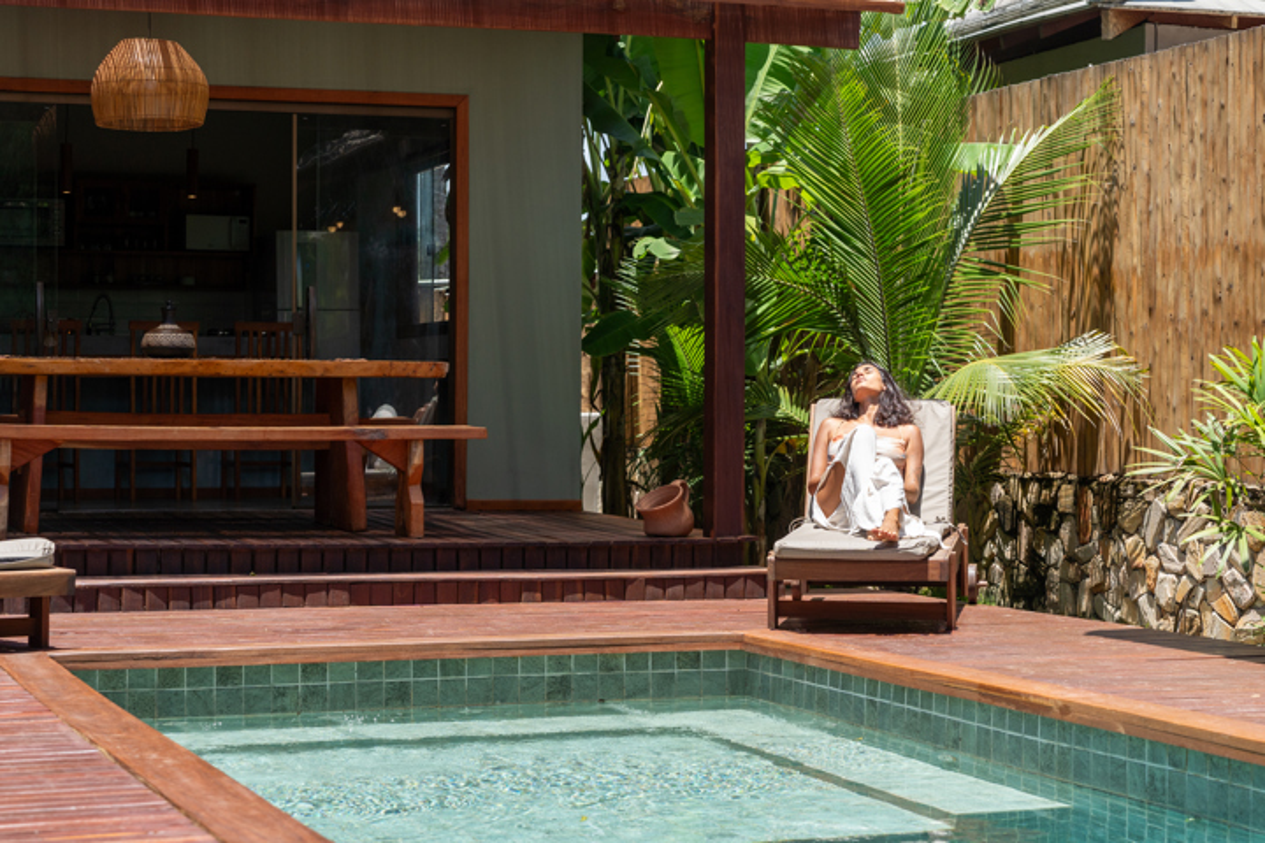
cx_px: 632
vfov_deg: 19.5
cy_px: 422
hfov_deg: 28.8
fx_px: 2460
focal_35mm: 70
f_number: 5
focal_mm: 70
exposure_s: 1/1250
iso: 500
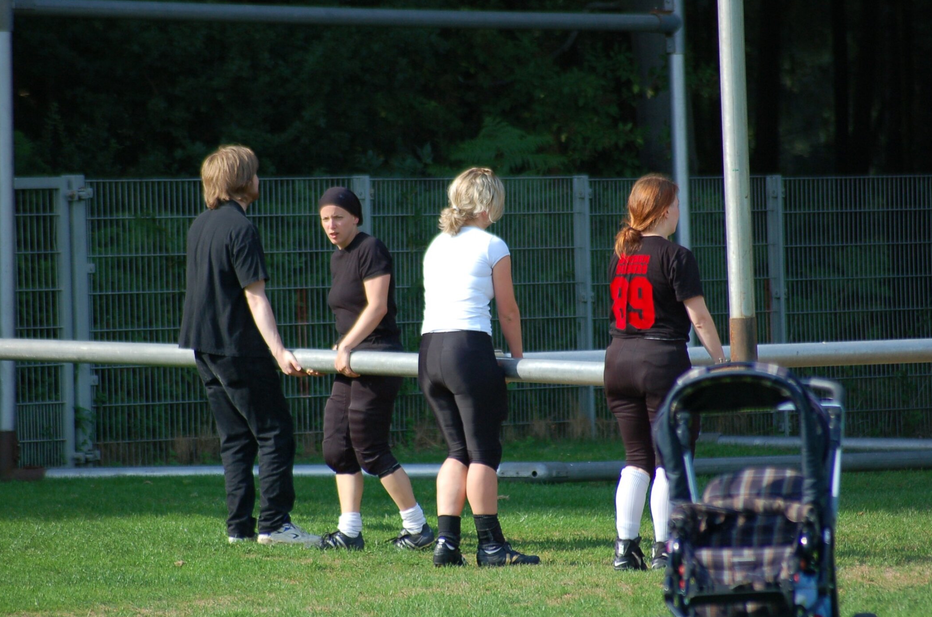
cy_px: 312
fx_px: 10904
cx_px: 476
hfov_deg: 4.9
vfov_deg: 3.2
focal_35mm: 422
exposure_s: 1/800
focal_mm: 270
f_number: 5.6
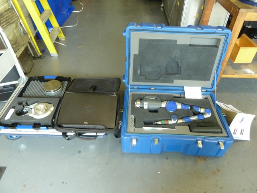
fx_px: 186
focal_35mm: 25
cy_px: 96
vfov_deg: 54.9
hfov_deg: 69.4
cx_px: 128
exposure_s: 1/20
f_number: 3.3
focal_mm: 4.1
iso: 400
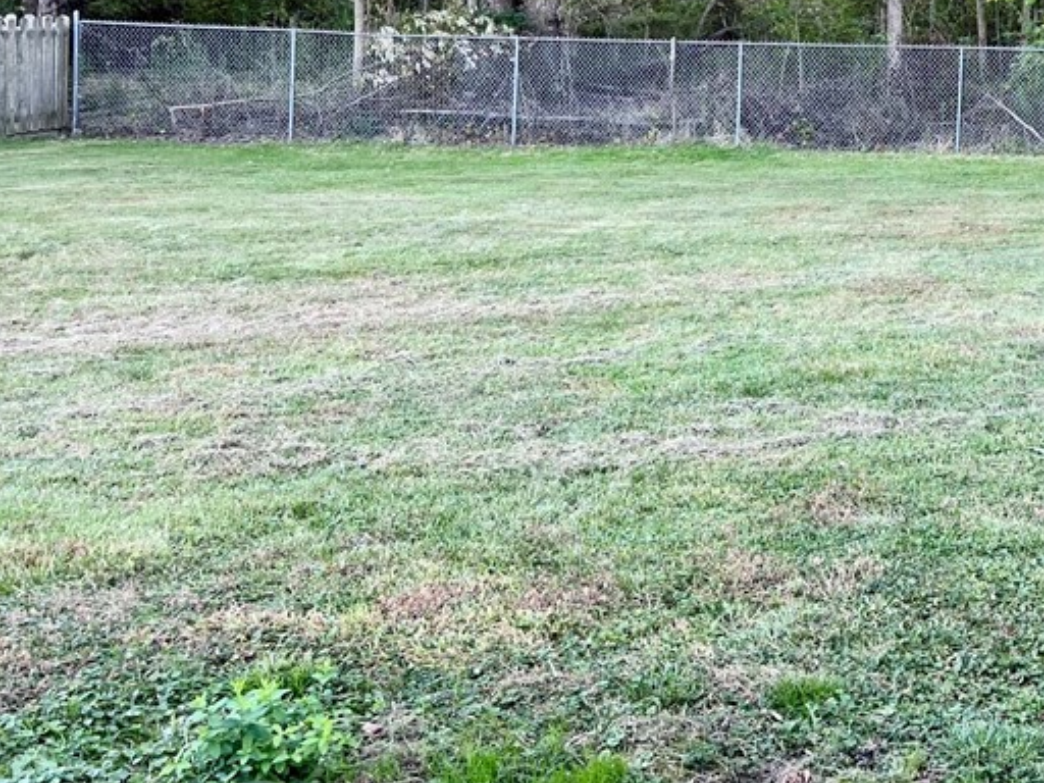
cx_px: 993
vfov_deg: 27.0
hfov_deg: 34.2
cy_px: 67
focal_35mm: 52
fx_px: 1568
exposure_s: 1/121
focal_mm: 5.7
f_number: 1.5
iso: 64
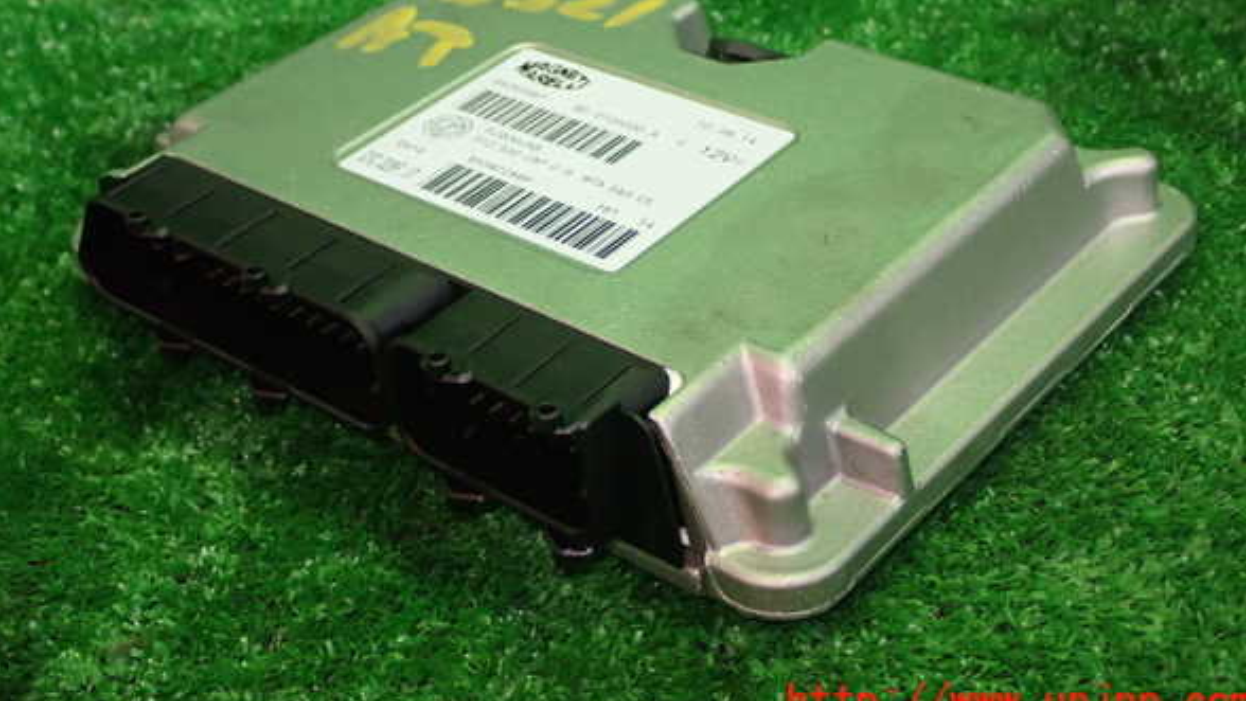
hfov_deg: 34.9
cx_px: 629
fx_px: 1983
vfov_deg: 20.0
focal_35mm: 60
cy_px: 254
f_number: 3.3
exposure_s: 1/50
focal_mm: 9.65
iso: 800
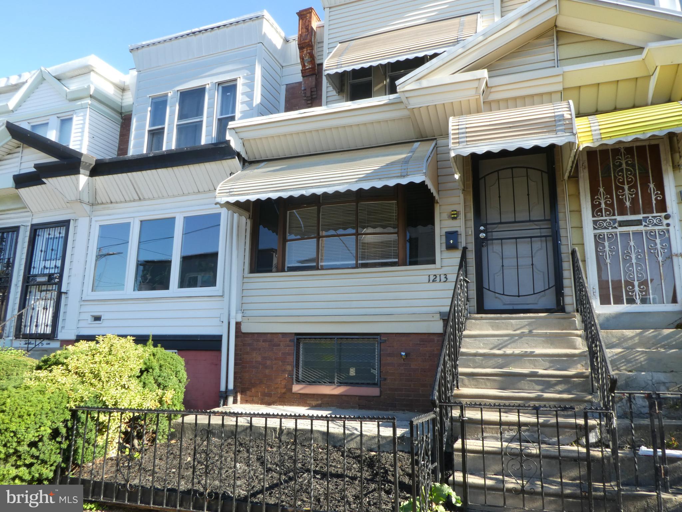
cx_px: 341
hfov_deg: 71.6
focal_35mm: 24
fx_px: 473
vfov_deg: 56.8
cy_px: 256
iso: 80
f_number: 5.6
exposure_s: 1/60
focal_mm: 4.3
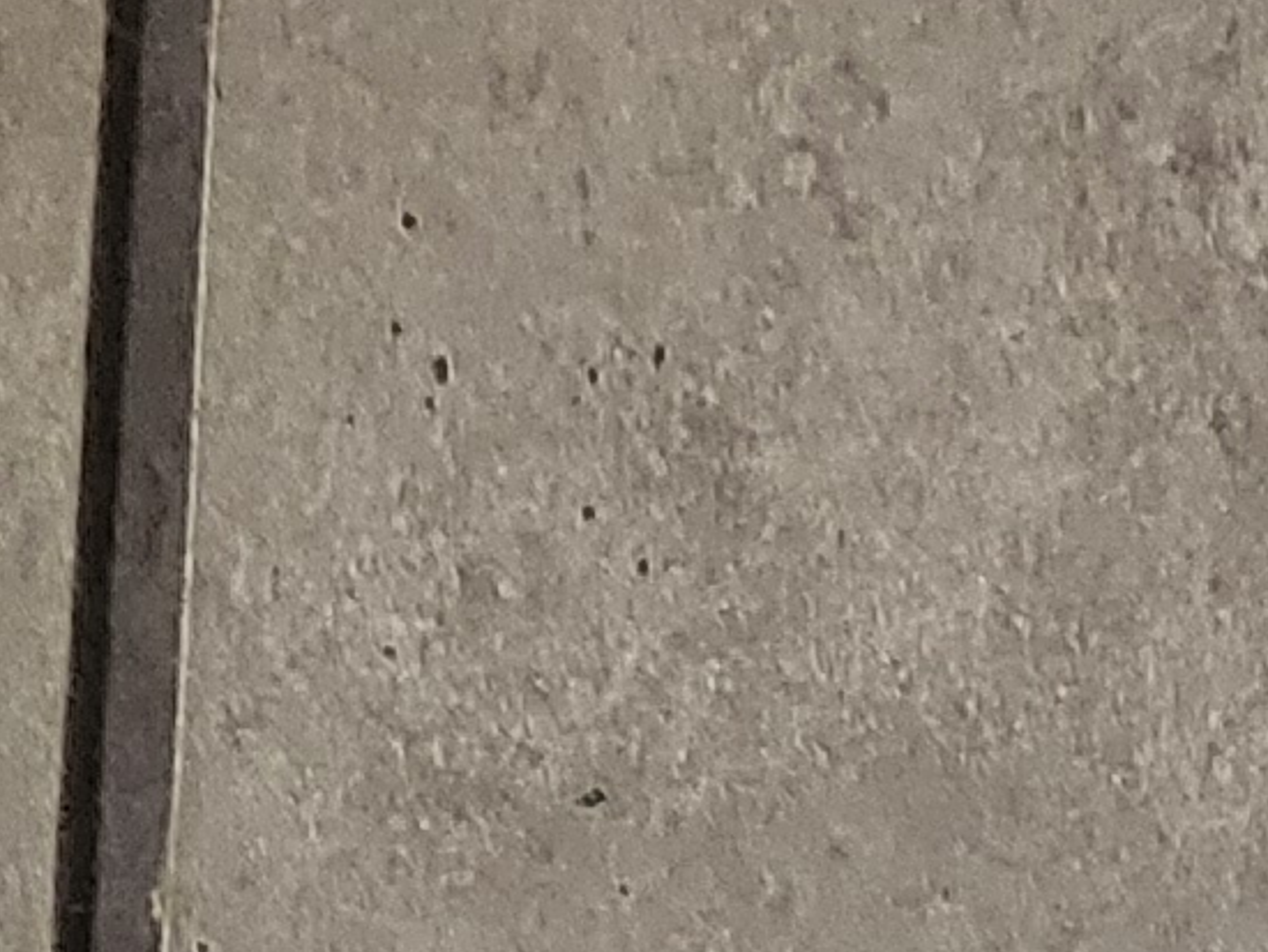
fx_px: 6926
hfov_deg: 9.9
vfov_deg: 6.7
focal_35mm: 189
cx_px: 2282
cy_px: 3356
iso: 320
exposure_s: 1/120
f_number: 1.8
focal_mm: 4.25
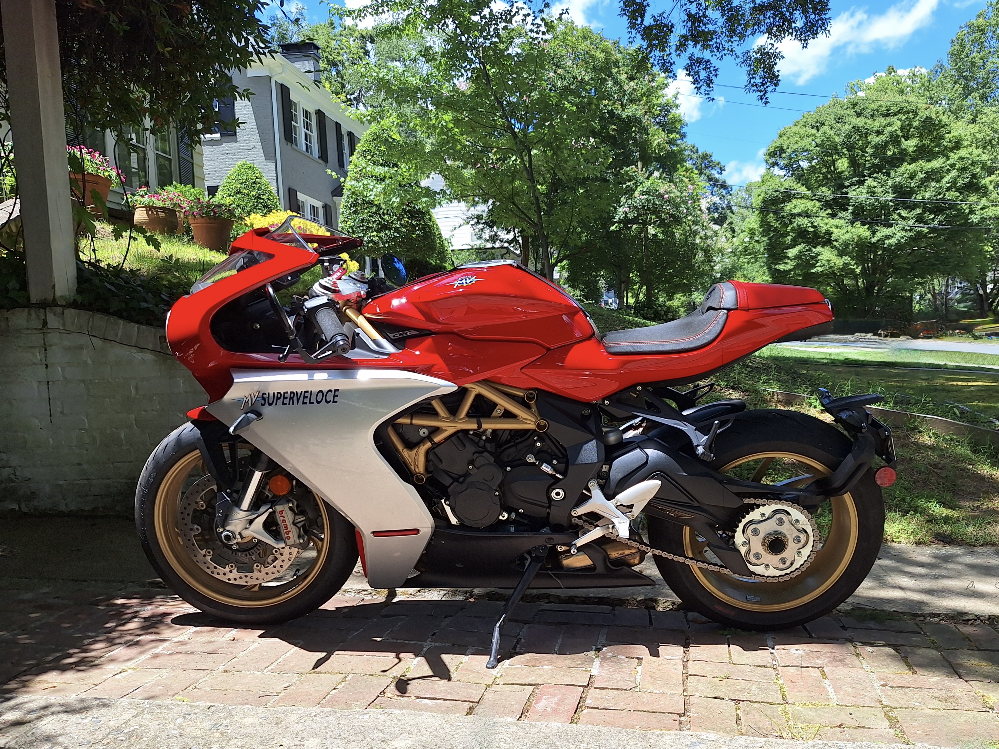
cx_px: 500
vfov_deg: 58.9
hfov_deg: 73.9
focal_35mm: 23
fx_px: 664
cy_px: 374
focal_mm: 5.54
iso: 40
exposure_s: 1/1359
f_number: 1.8
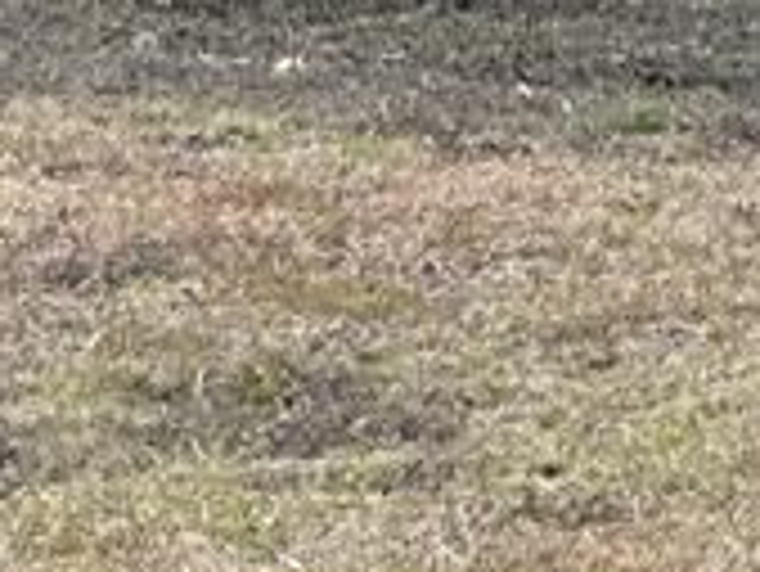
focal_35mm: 466
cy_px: -946
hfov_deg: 4.2
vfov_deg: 3.1
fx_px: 10238
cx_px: 1713
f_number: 2.8
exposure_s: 1/120
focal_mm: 9
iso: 32
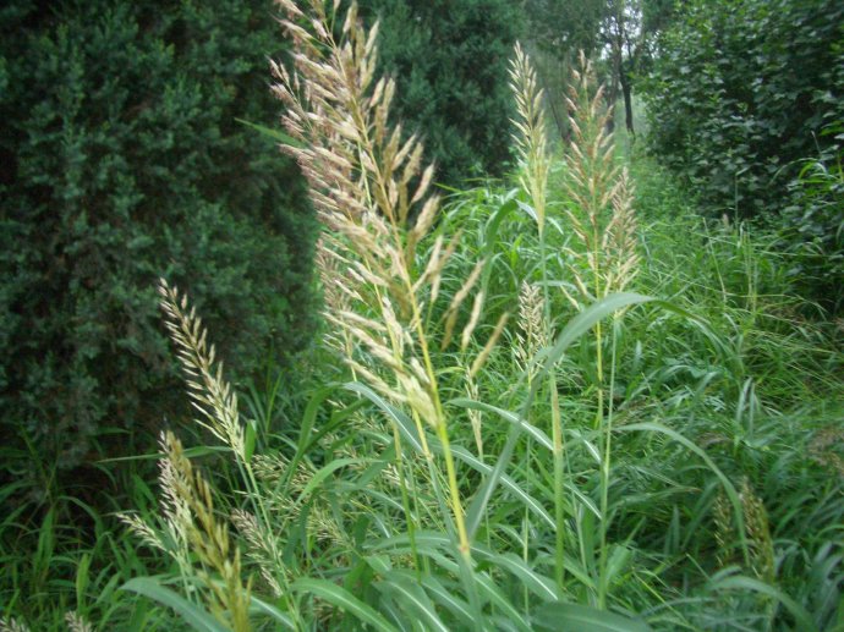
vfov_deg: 40.7
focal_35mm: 35
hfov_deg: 52.6
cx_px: 422
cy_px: 316
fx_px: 853
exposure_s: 1/100
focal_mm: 5.8
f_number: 2.6
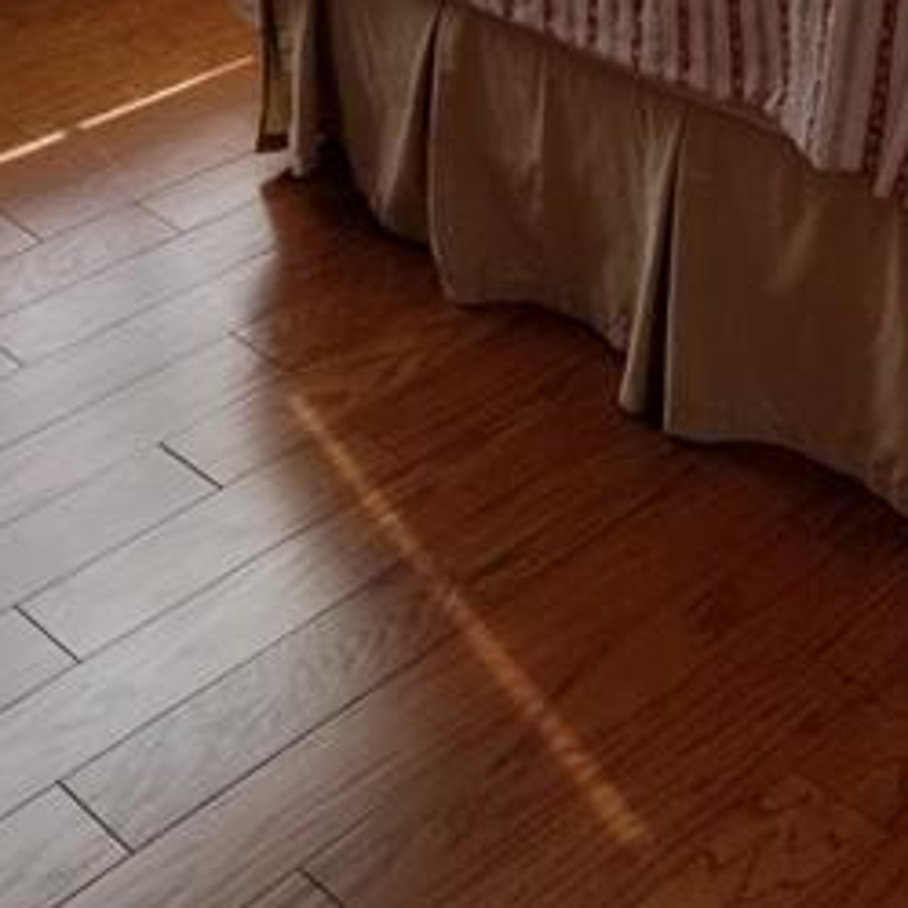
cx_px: 952
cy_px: -445
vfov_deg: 20.8
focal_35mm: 71
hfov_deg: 23.1
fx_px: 2107
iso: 50
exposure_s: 1/138
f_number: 1.7
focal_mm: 4.25
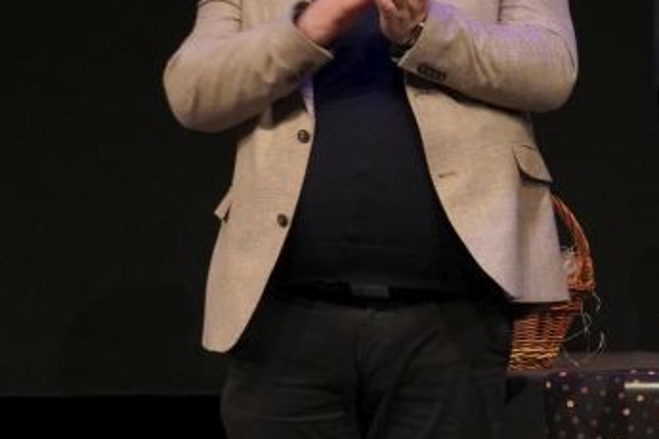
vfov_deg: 7.8
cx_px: 1174
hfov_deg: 11.0
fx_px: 3211
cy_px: 141
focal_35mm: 175
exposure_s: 1/100
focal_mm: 27.2
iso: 1250
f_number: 2.8
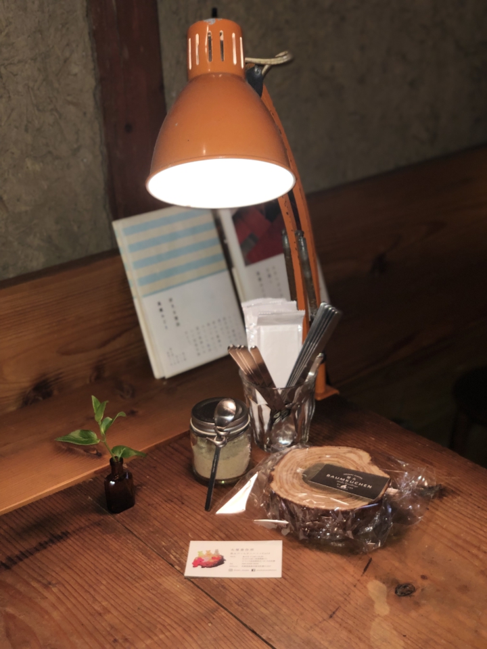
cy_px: 324
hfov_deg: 28.0
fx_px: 975
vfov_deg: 36.8
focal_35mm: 52
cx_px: 244
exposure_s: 1/30
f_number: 2.4
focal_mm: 6
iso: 64
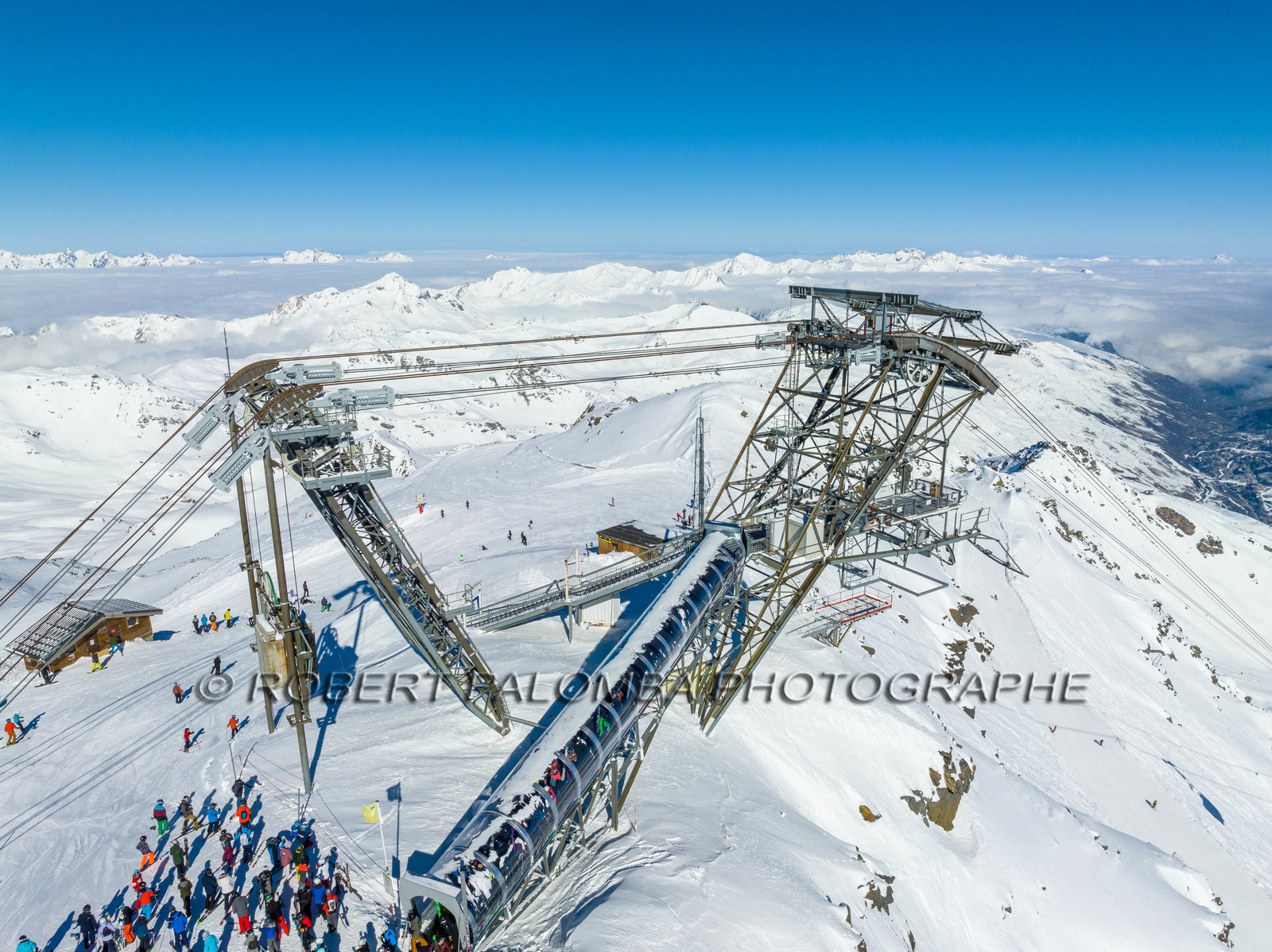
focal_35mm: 24
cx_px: 636
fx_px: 881
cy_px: 476
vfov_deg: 56.8
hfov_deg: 71.6
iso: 100
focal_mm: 12.3
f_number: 11
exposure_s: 1/400
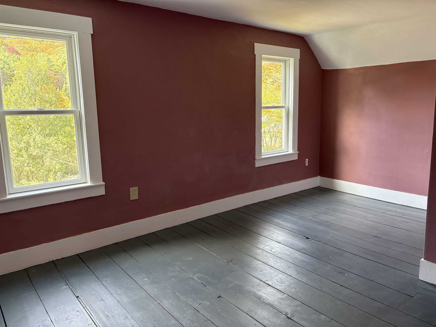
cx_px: 218
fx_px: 327
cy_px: 164
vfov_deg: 53.1
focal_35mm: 26
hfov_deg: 67.3
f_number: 1.6
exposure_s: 1/60
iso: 125
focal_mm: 5.96
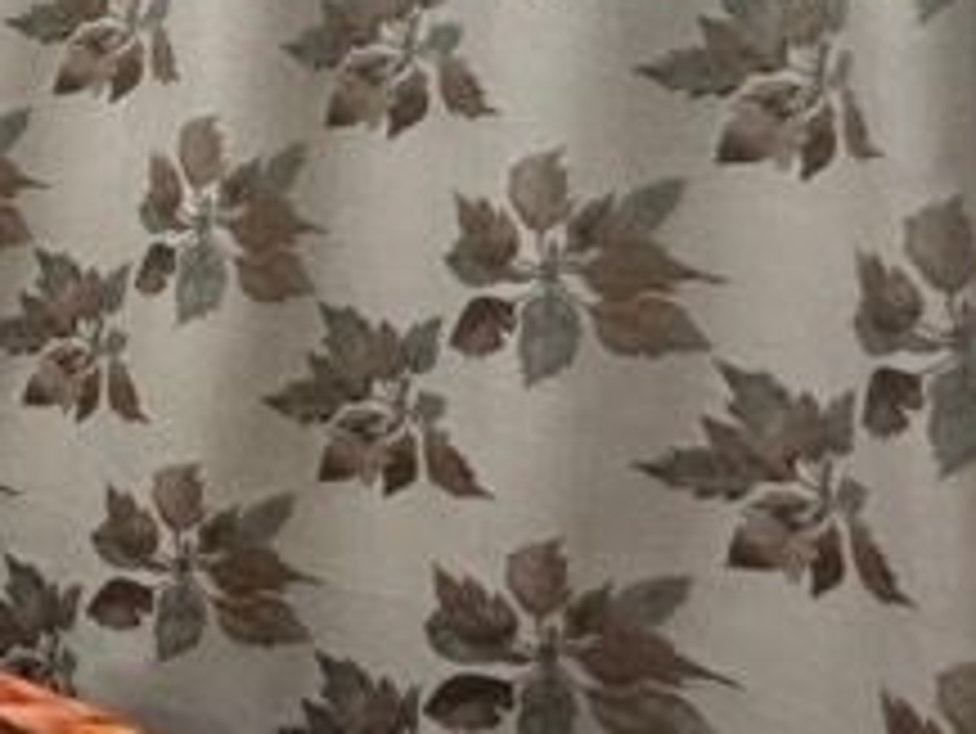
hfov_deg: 16.1
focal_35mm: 66
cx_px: -1268
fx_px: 1862
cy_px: -131
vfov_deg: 20.9
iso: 320
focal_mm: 2.22
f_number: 2.2
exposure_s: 1/100
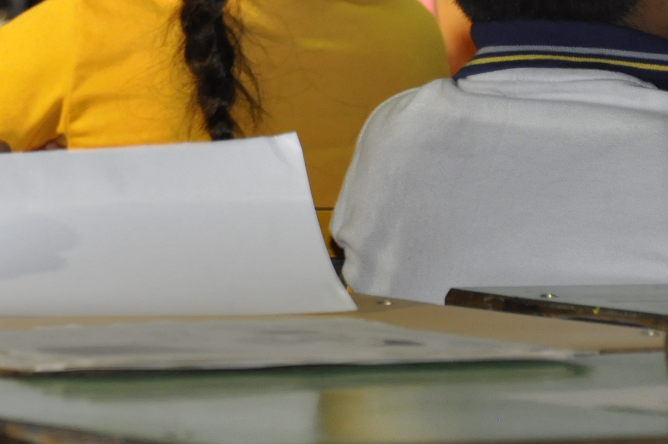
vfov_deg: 2.9
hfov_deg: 4.4
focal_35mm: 469
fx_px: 8701
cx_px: -232
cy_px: -10
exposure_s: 1/60
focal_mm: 105
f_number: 5.6
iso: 800
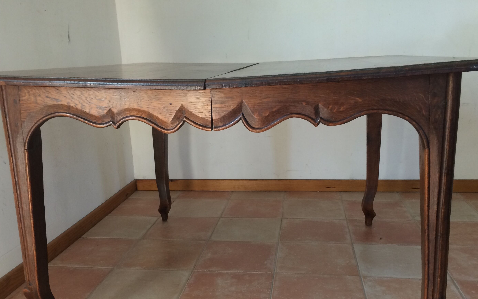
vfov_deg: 34.9
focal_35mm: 36
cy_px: 207
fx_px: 469
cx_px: 228
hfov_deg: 54.0
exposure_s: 1/33
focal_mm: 4.15
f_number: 2.2
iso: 125
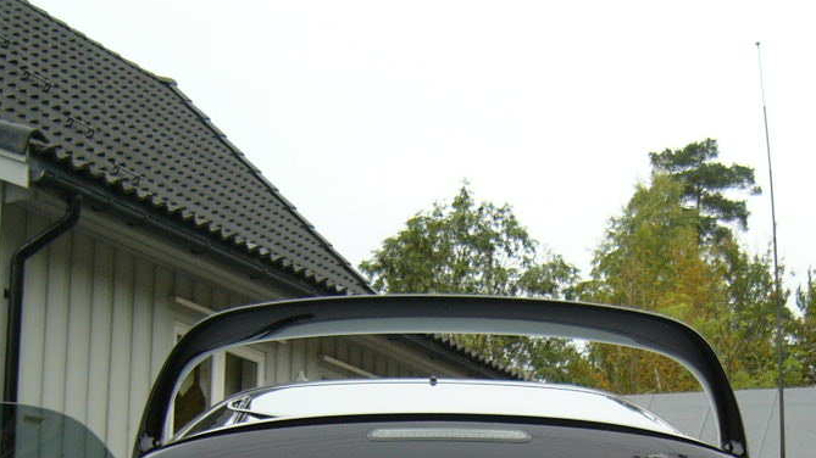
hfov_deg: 28.9
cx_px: 484
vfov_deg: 16.0
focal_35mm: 73
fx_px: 1579
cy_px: 527
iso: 100
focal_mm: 5.8
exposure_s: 1/40
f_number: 2.8
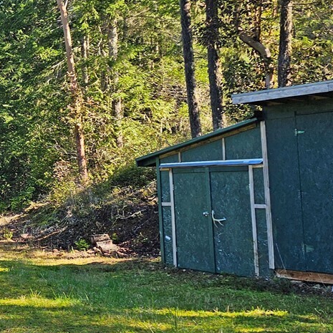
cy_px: 109
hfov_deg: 20.7
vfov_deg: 24.5
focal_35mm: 70
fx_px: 762
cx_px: -178
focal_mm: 6.3
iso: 12
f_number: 1.7
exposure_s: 1/120
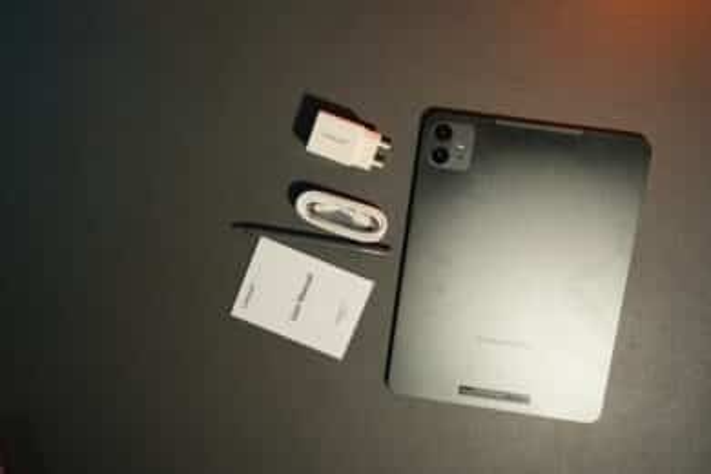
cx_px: 356
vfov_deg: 36.9
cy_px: 237
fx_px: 711
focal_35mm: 36
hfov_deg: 53.1
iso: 640
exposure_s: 1/40
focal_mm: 36
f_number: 8
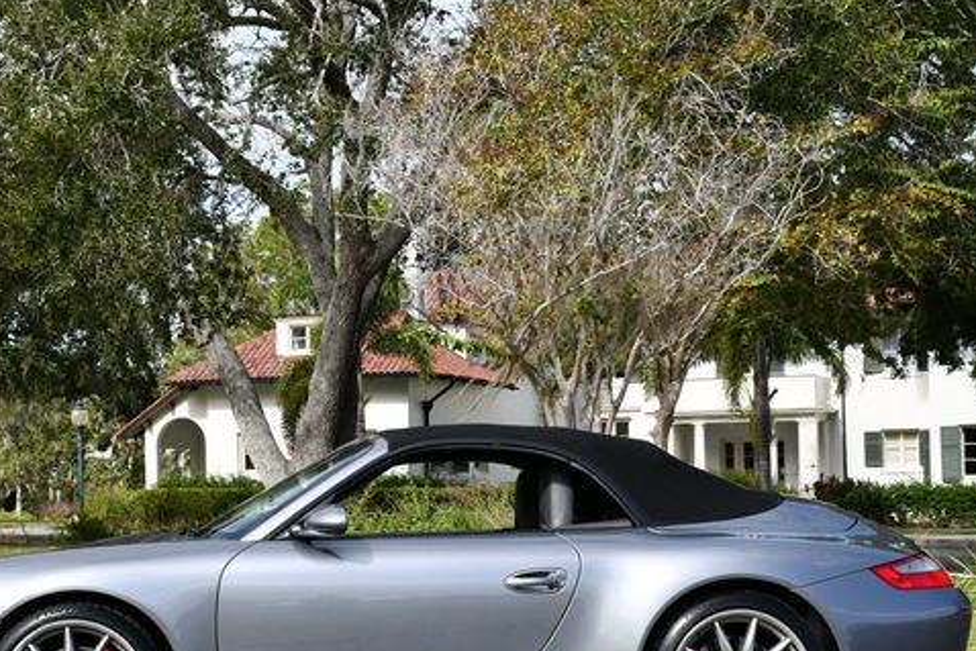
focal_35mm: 67
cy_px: 420
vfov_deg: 20.3
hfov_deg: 30.0
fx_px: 1817
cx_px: 419
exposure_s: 1/250
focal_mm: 25
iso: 110
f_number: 8
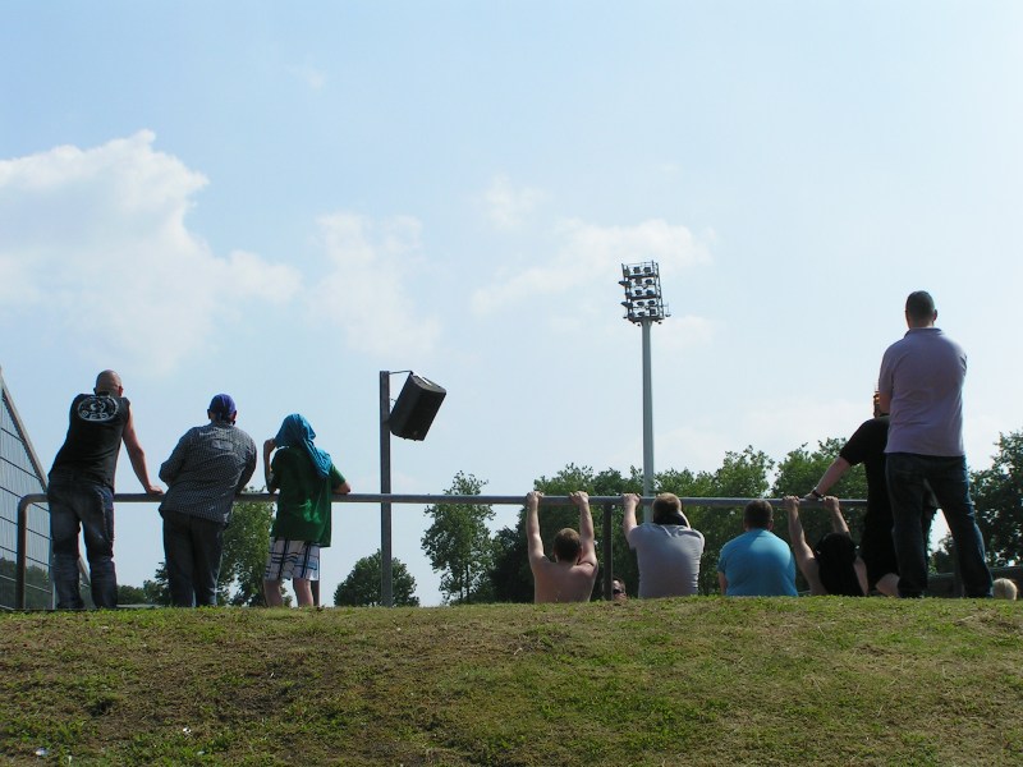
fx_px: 1832
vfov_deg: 23.7
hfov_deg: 31.2
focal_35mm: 62
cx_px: 512
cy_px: 384
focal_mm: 9.6
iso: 50
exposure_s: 1/1000
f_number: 5
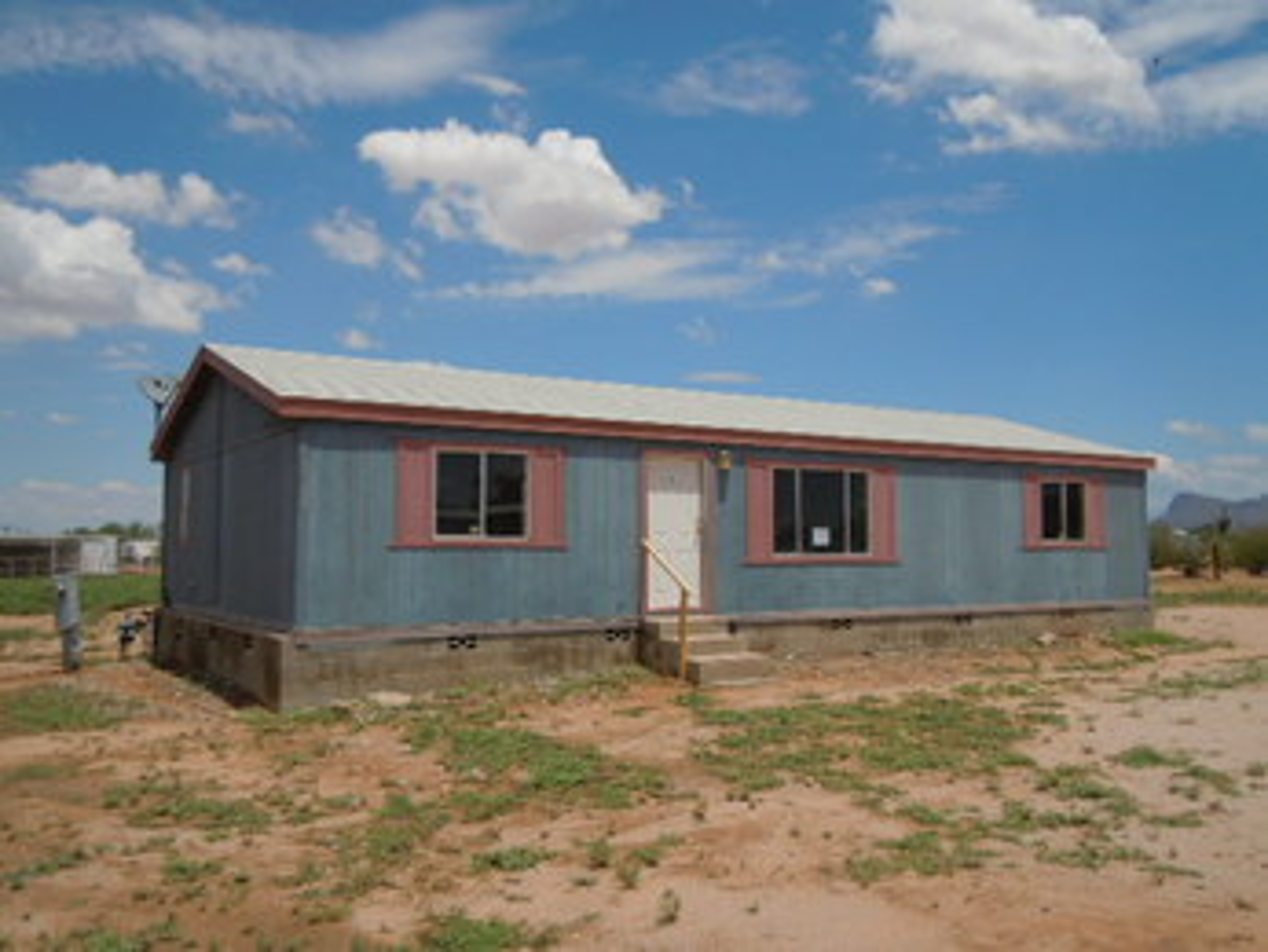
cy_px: 476
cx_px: 634
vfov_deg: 46.8
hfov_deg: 59.9
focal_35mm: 30
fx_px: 1100
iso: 100
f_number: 7
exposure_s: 1/500
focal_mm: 5.4
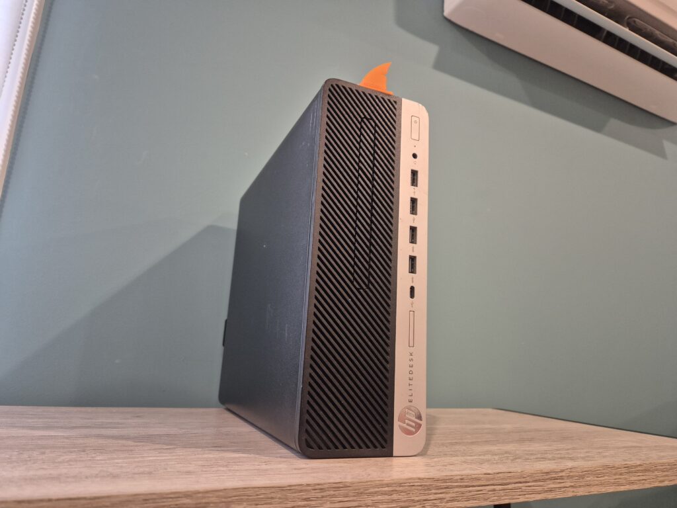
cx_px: 338
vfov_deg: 58.9
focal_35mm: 23
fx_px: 450
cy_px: 254
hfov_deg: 73.9
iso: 500
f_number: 1.8
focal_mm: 5.4
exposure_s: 1/100
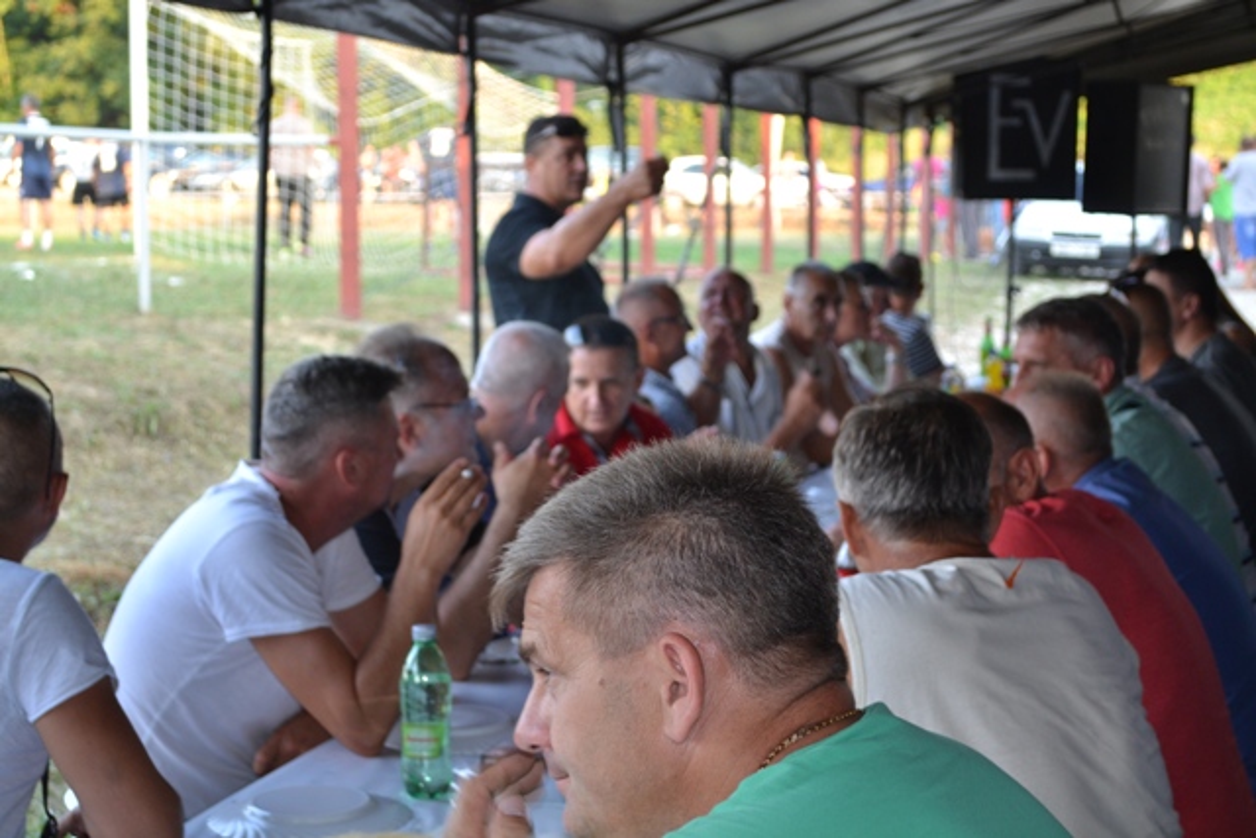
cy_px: 419
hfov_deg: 31.9
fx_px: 2198
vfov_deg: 21.6
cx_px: 628
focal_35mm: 63
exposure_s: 1/60
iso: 400
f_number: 5.3
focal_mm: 42
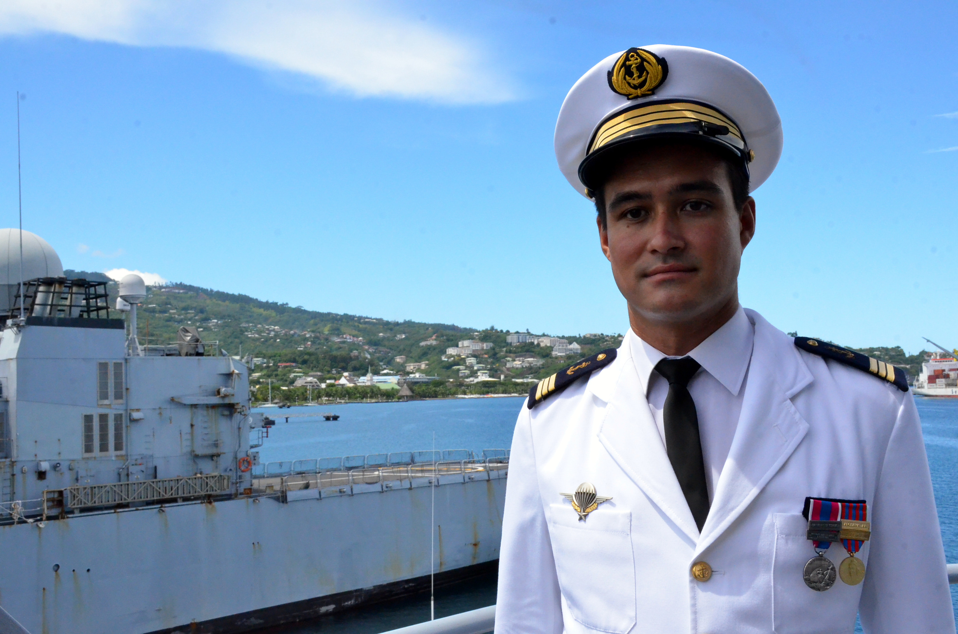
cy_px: 317
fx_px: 1076
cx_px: 479
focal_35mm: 40
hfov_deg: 48.0
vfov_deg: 32.9
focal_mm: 27
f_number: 20
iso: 3200
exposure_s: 1/1600
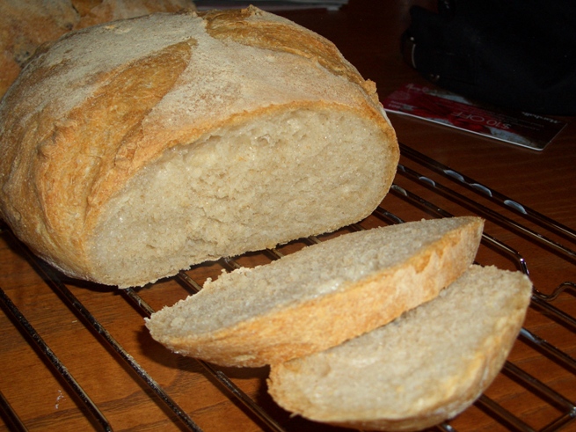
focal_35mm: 49
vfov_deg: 29.7
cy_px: 216
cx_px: 288
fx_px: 815
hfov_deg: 38.9
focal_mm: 8.2
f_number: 3.1
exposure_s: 1/60
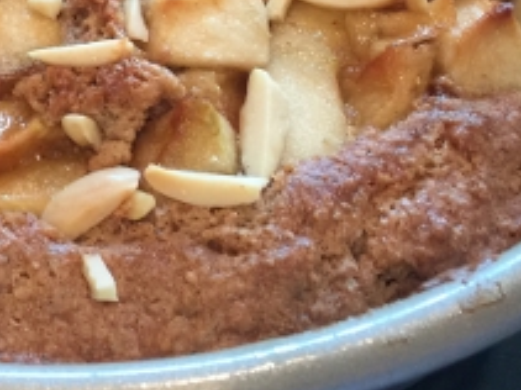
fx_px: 1324
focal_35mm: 88
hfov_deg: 21.6
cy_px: -156
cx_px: 22
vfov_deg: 15.7
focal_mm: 4.15
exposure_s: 1/30
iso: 50
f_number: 2.2
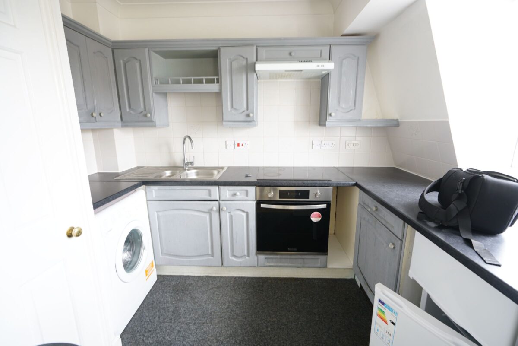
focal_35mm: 16
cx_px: 259
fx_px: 230
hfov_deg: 96.7
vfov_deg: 73.8
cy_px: 173
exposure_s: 1/6
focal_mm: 16
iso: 400
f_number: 5
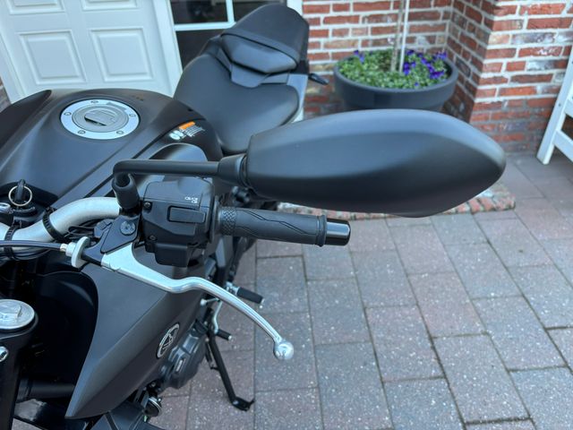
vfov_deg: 53.1
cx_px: 286
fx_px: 430
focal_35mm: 26
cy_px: 215
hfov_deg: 67.3
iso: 125
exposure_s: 1/121
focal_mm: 5.96
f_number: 1.6
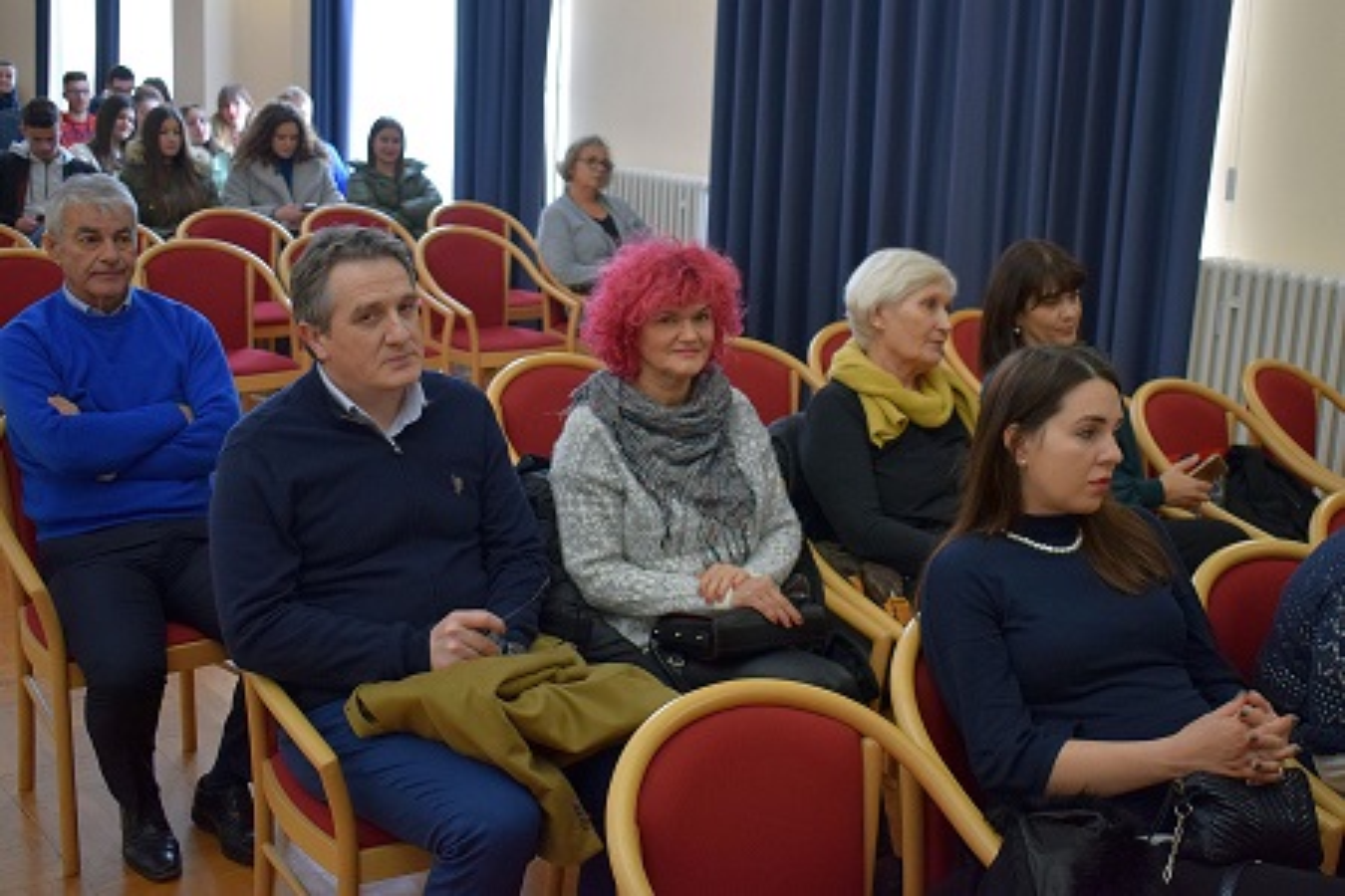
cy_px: 448
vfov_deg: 34.2
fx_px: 1457
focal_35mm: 39
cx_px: 672
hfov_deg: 49.6
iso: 800
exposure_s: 1/60
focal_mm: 26
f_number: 4
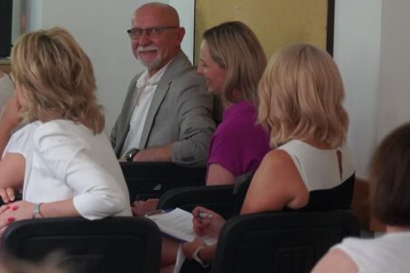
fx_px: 2734
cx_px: -53
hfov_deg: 8.5
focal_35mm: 240
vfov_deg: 5.7
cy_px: 126
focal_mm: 105
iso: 8000
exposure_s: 1/160
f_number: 4
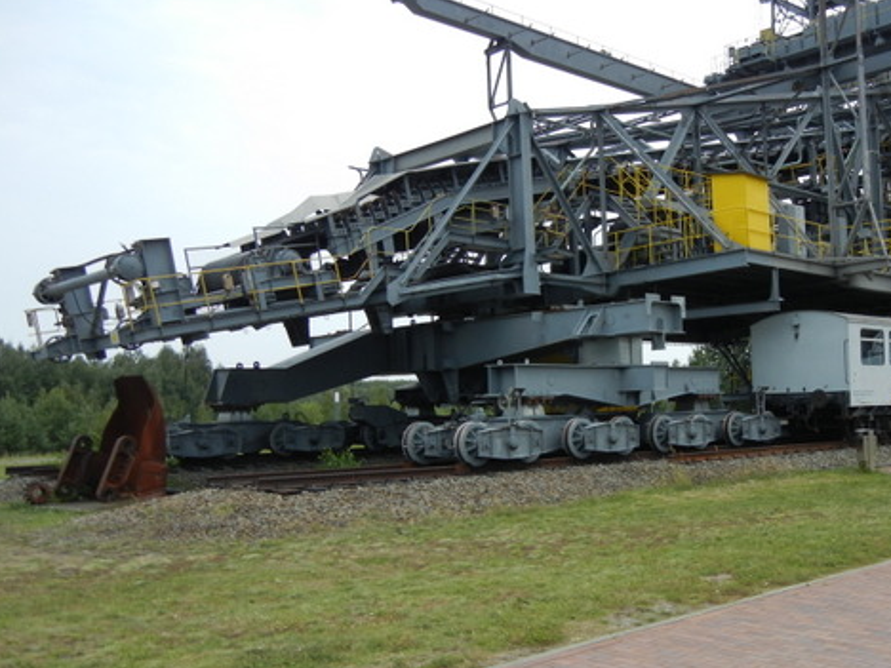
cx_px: 569
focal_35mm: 41
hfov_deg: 45.3
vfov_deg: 35.1
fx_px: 1055
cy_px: 384
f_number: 7
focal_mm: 5.4
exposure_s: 1/270
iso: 160
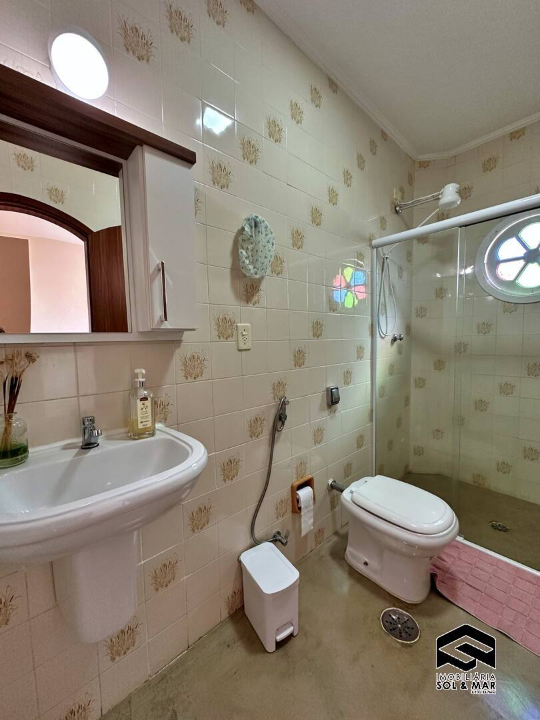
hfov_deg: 85.7
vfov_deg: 102.1
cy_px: 360
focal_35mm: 14
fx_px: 291
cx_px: 270
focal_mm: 2.22
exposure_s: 1/120
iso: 250
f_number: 2.2
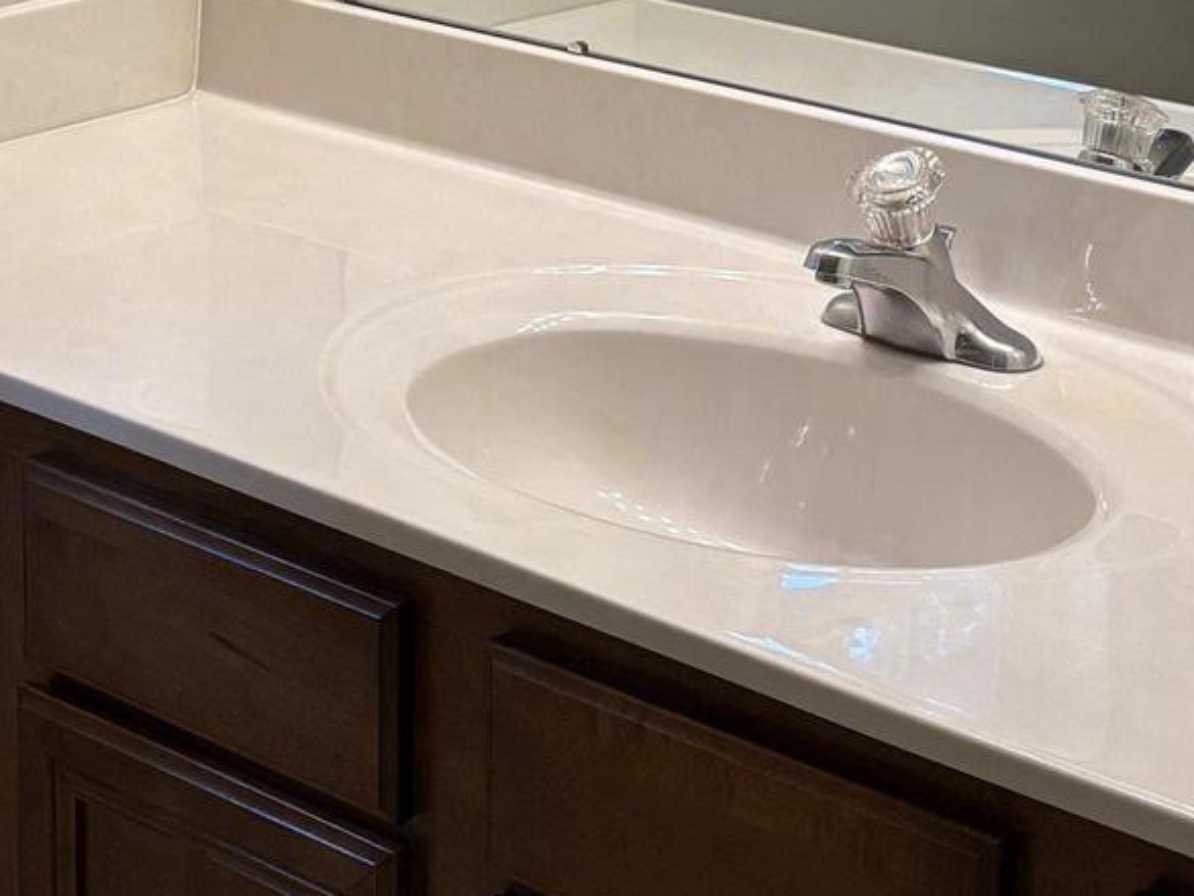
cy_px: -204
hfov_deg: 21.4
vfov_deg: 15.6
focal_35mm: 91
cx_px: 384
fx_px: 3139
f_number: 1.6
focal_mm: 5.96
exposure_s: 1/120
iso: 100
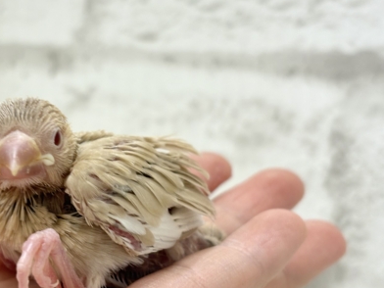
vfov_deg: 17.4
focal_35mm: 85
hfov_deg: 22.8
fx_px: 943
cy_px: 160
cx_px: 103
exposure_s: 1/50
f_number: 1.6
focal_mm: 5.96
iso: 50
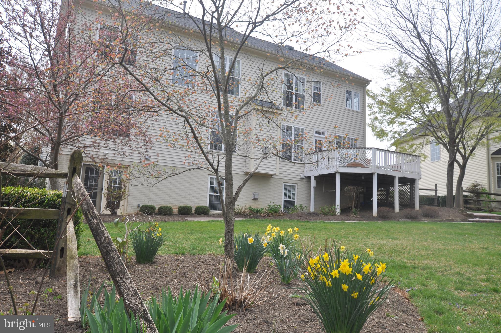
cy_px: 166
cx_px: 250
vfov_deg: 43.5
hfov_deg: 62.0
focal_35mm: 30
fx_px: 417
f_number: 9
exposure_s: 1/320
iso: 200
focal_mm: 20
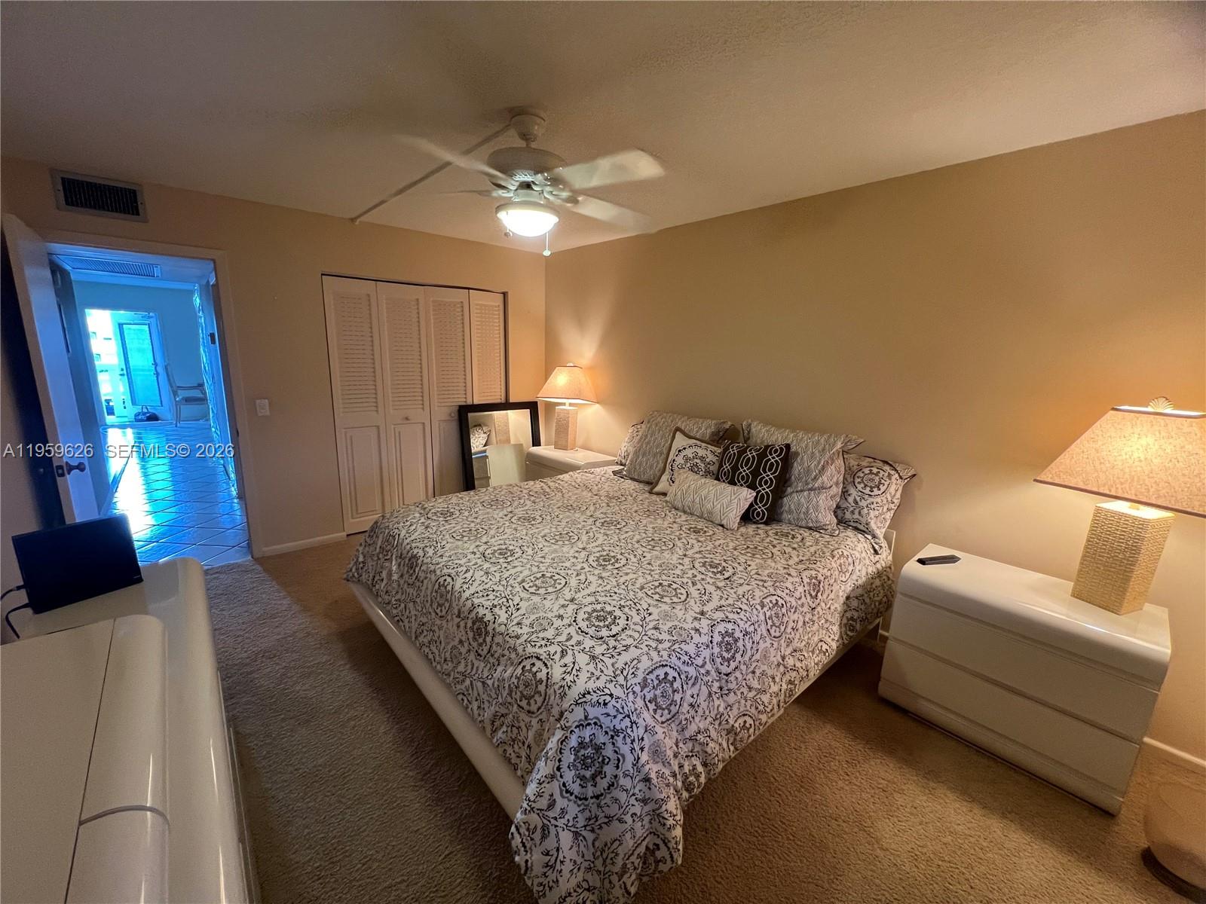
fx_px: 453
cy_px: 452
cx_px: 603
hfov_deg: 106.2
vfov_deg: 89.9
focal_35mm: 13
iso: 250
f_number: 1.8
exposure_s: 1/60
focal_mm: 1.57
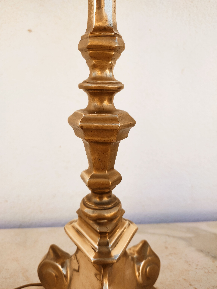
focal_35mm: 27
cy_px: 148
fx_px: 226
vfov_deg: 65.3
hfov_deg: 51.3
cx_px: 105
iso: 100
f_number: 1.79
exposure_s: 1/332
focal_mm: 4.74
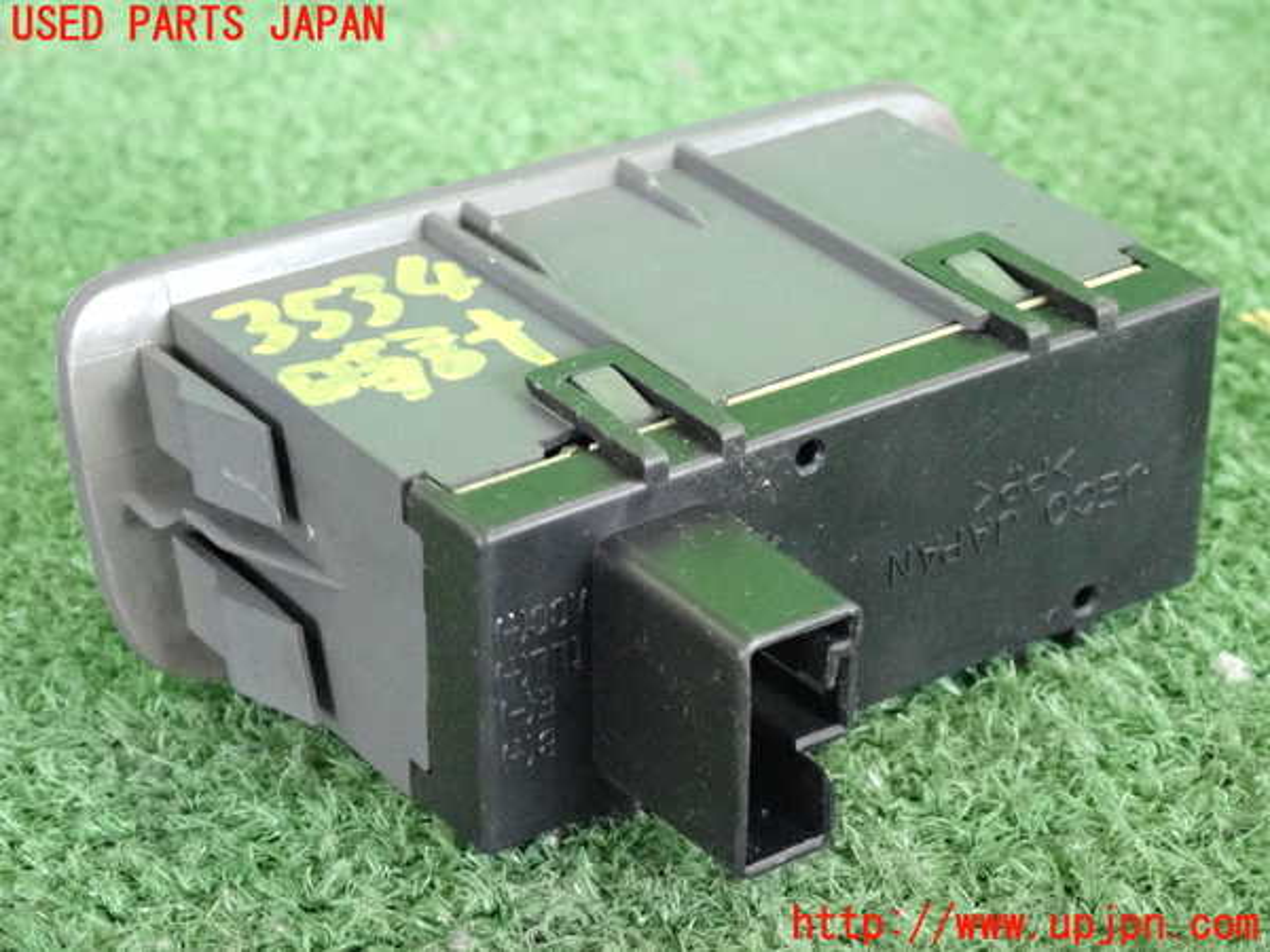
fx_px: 3449
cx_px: 635
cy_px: 476
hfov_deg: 20.9
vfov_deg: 15.7
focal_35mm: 94
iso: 4000
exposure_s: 1/125
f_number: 4.7
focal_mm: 16.79
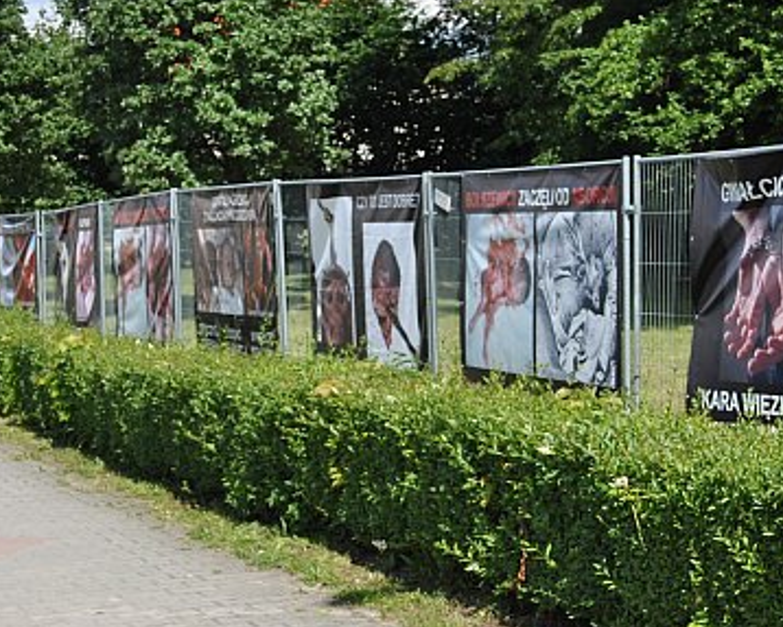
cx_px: 840
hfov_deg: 20.1
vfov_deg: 16.9
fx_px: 2112
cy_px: 418
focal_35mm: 91
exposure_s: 1/320
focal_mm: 29
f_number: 9
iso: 200
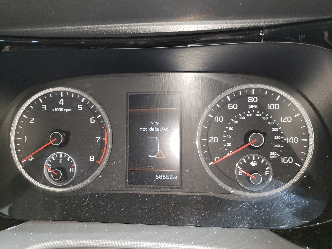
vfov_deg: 53.1
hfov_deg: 67.3
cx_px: 166
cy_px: 124
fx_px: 249
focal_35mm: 26
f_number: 1.5
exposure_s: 1/30
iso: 258
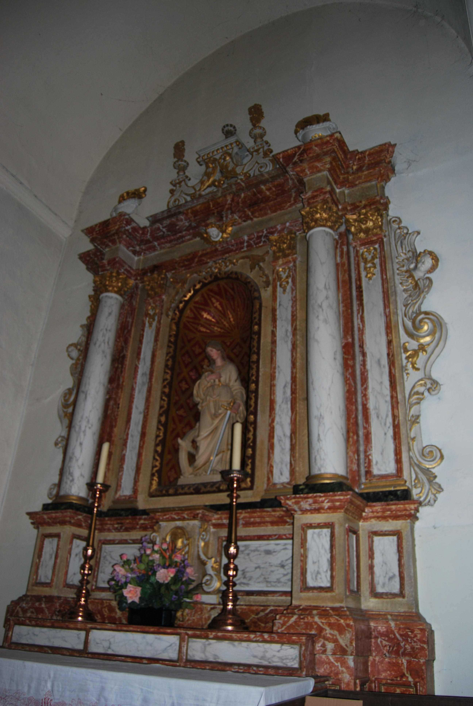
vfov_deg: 67.3
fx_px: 531
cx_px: 236
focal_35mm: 27
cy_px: 353
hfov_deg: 48.0
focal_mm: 18
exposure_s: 1/60
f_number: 3.5
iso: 200
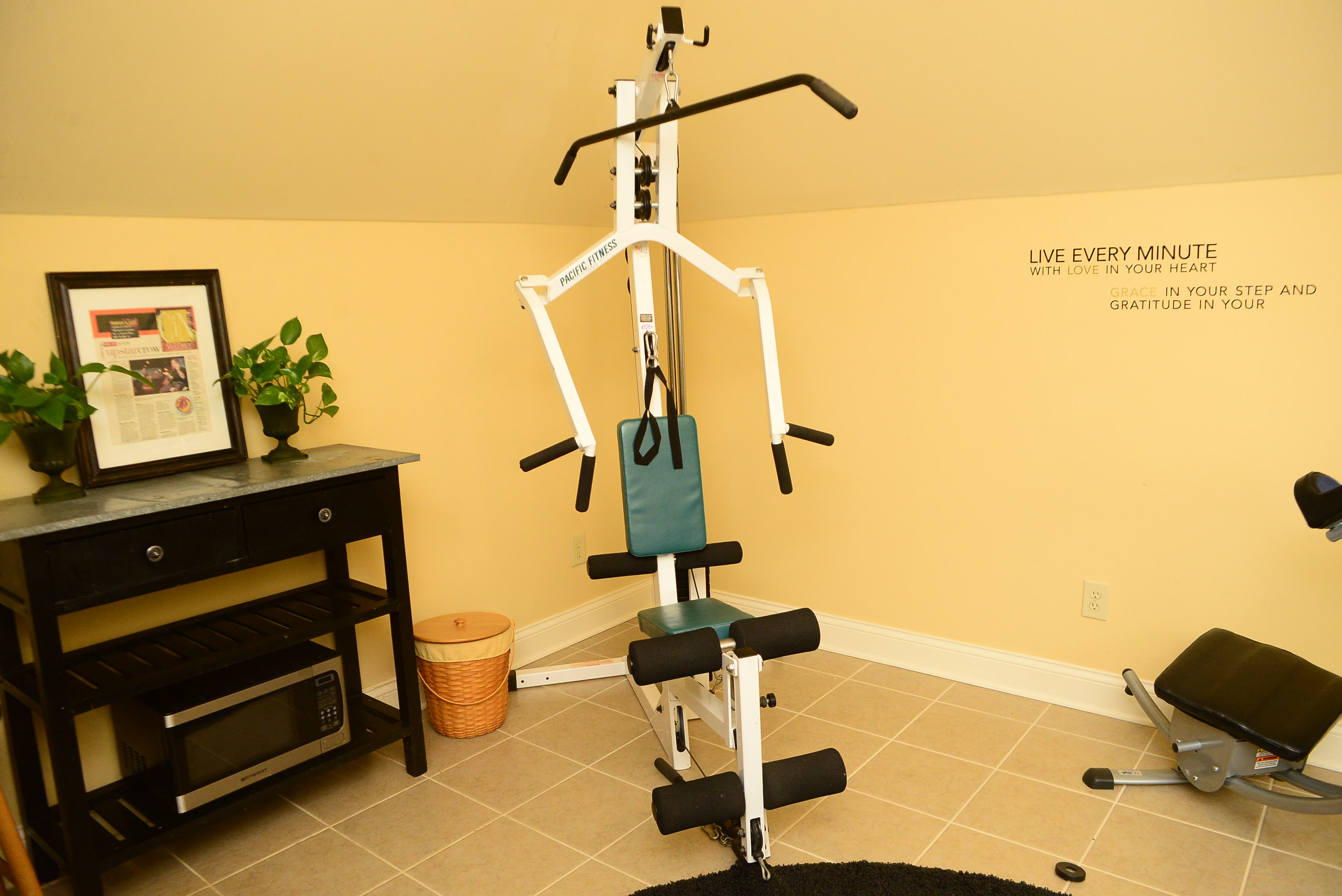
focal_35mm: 24
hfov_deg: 73.7
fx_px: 895
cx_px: 671
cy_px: 448
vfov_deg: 53.2
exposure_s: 1/160
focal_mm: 24
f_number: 6.3
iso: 2500
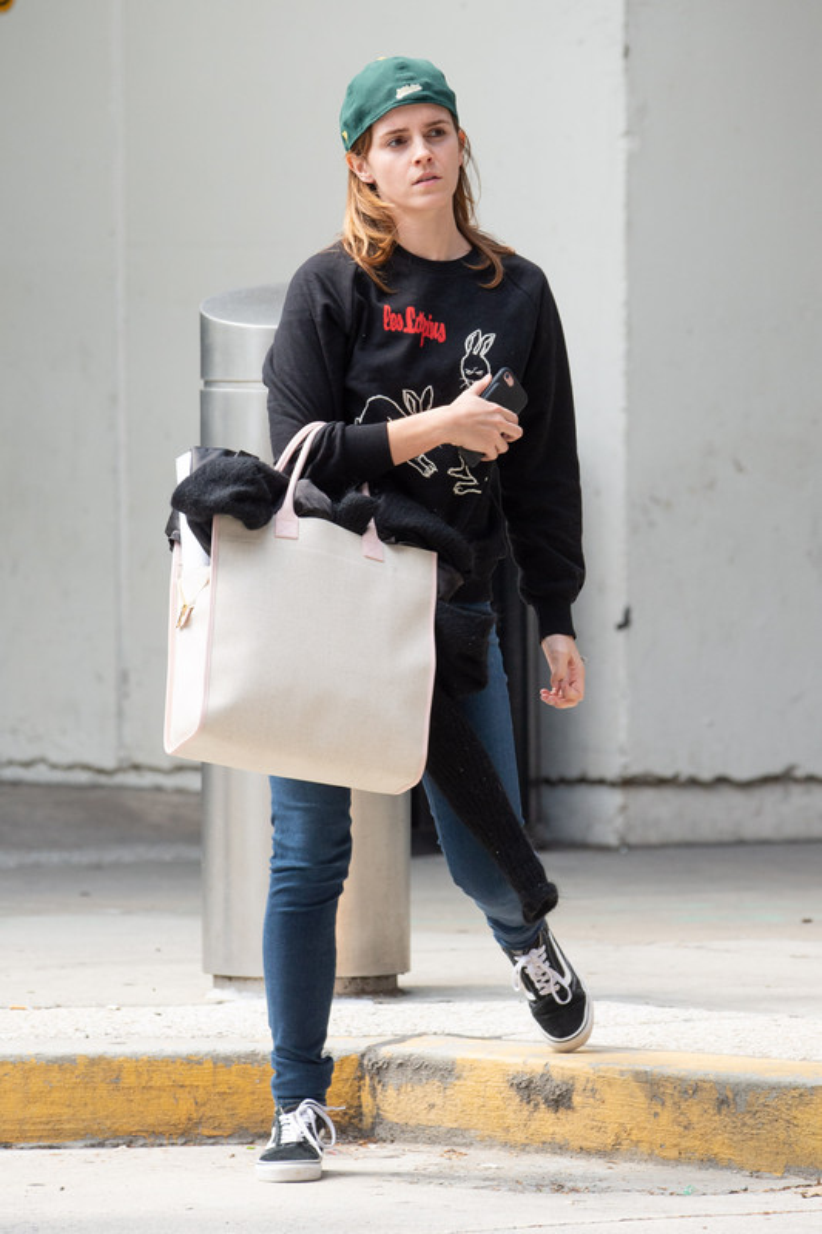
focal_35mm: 340
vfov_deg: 6.1
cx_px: 411
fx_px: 11649
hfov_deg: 4.0
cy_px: 617
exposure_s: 1/640
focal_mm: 340
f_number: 7.1
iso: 800
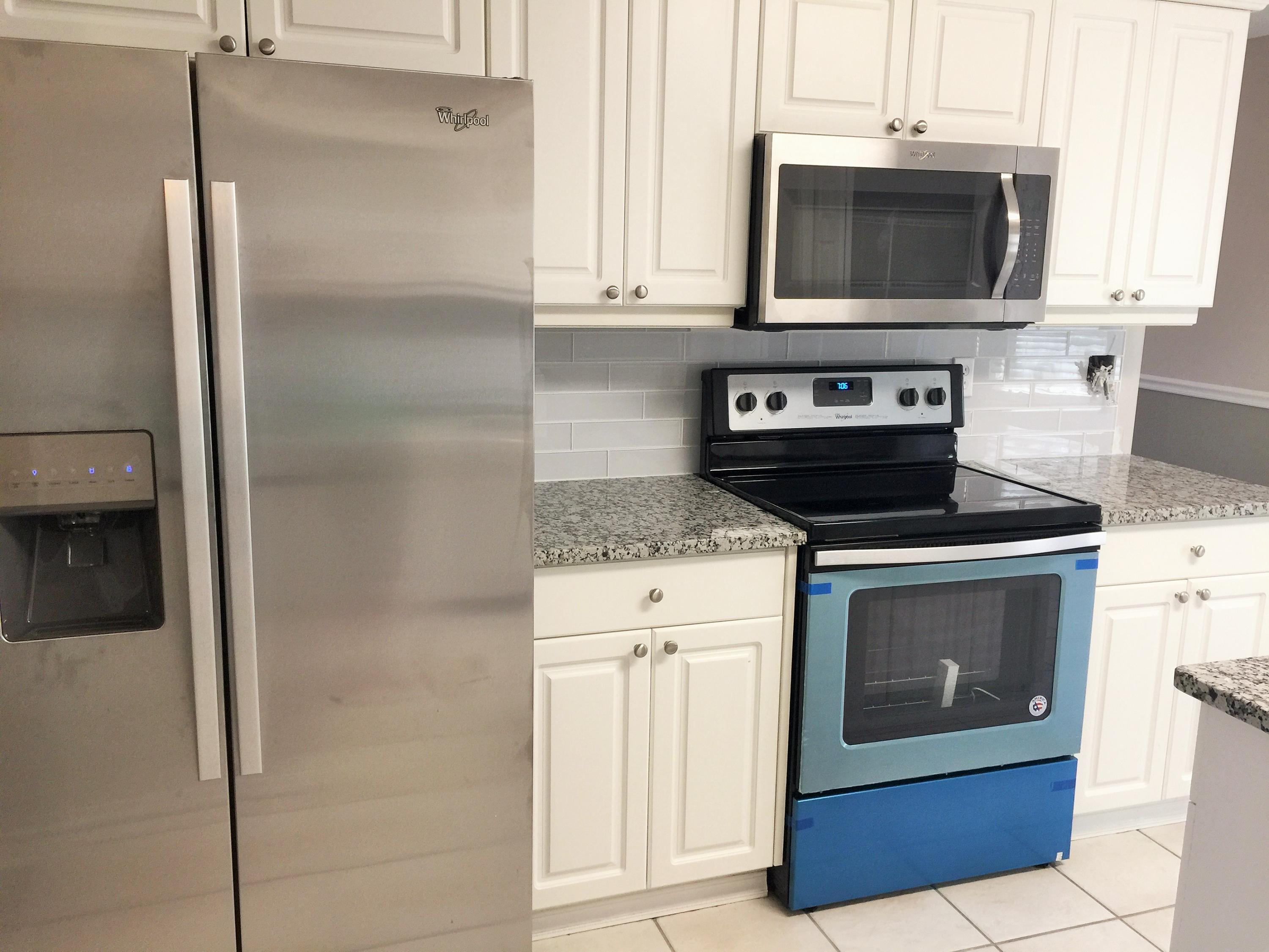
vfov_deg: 48.2
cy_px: 476
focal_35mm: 29
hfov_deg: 61.7
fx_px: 1063
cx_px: 634
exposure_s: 1/30
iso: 40
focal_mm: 4.15
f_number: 2.2
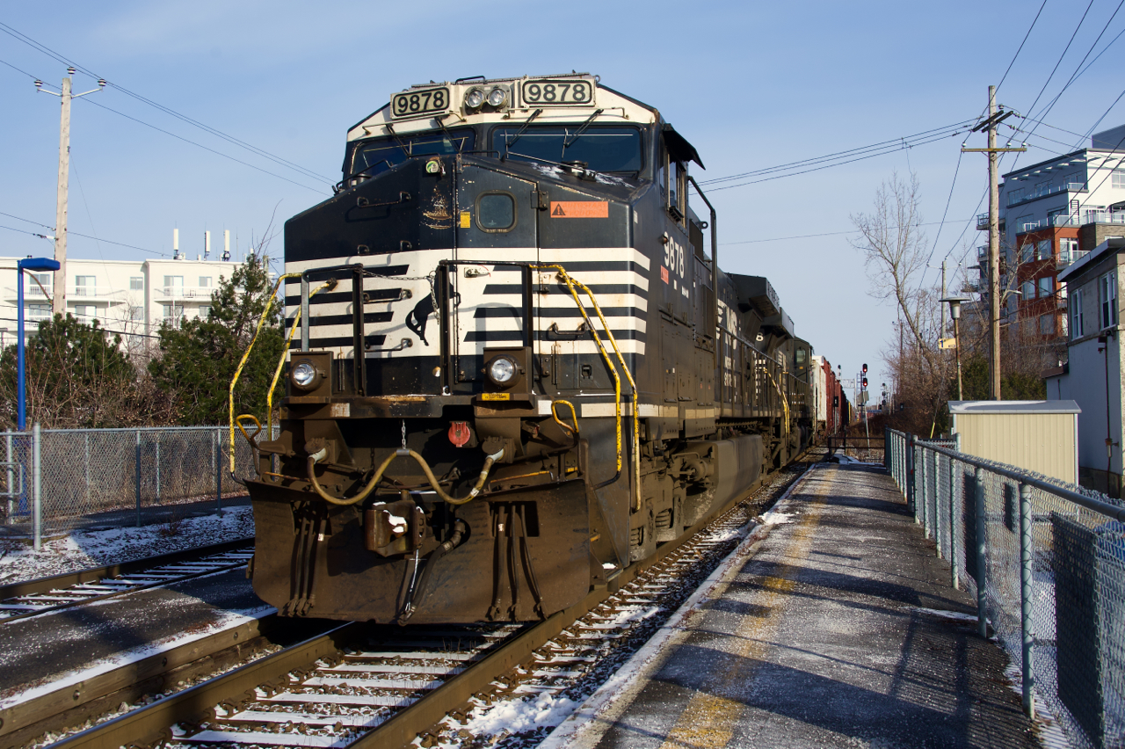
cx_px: 562
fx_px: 1156
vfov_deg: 35.9
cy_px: 374
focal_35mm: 37
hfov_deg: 51.9
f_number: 8
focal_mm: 37
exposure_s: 1/800
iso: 250
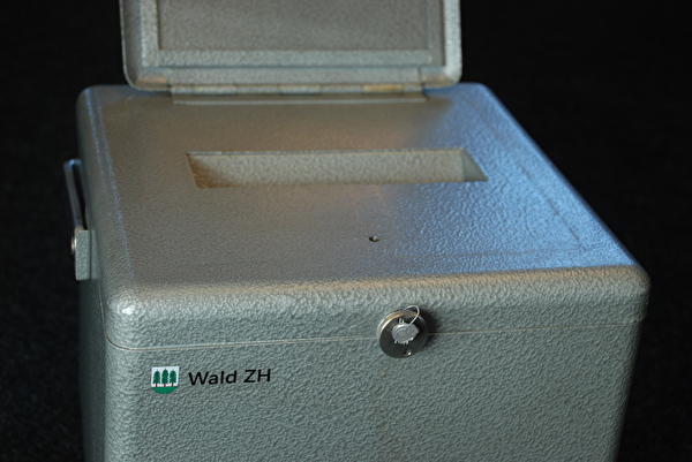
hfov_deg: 28.1
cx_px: 346
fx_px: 1385
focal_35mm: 72
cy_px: 231
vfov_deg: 19.0
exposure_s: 1/60
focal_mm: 48
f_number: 4.8
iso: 200
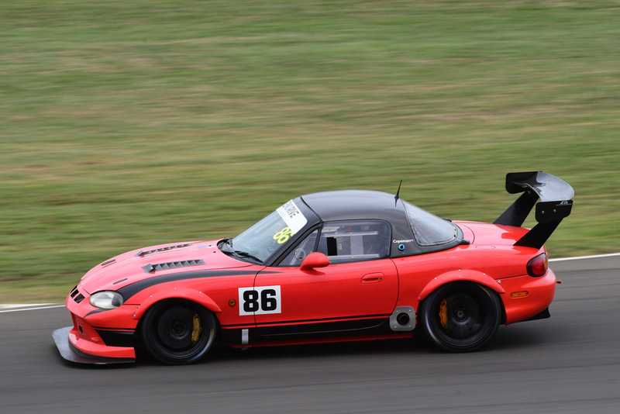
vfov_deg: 2.9
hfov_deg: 4.3
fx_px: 8269
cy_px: 207
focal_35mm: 480
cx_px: 310
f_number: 13
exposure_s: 1/200
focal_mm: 320
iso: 250
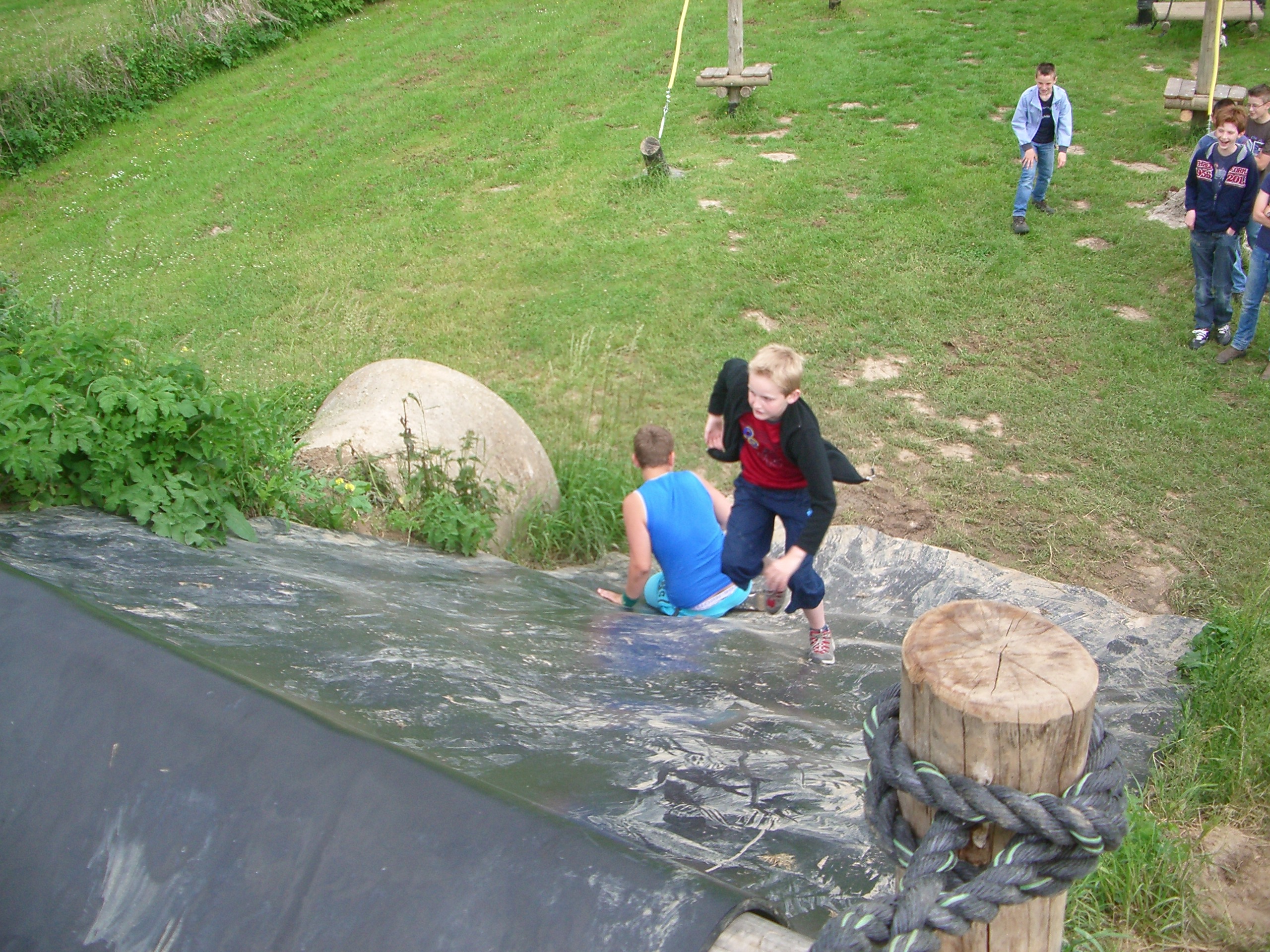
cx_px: 635
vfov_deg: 40.7
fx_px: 1284
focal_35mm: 35
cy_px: 476
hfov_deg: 52.6
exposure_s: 1/250
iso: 80
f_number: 2.6
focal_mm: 5.8
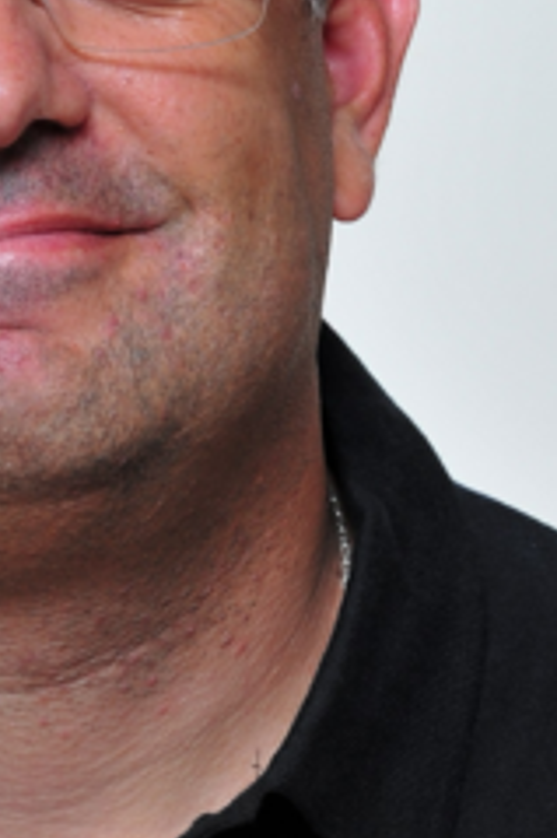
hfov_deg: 3.4
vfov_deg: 5.1
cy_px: 501
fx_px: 9436
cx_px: -53
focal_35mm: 406
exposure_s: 1/40
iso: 200
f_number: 14
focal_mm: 112
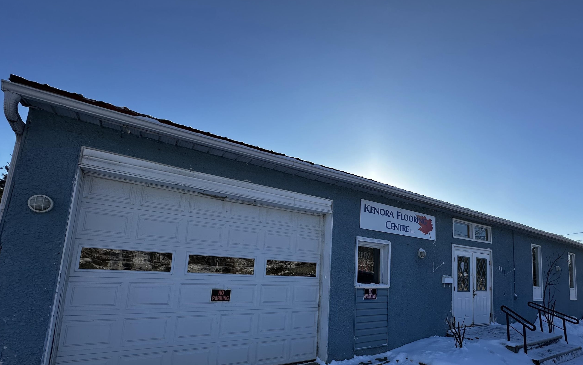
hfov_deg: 90.5
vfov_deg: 63.8
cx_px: 332
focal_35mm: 18
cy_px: 234
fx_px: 286
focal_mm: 2.22
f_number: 2.2
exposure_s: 1/1667
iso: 50
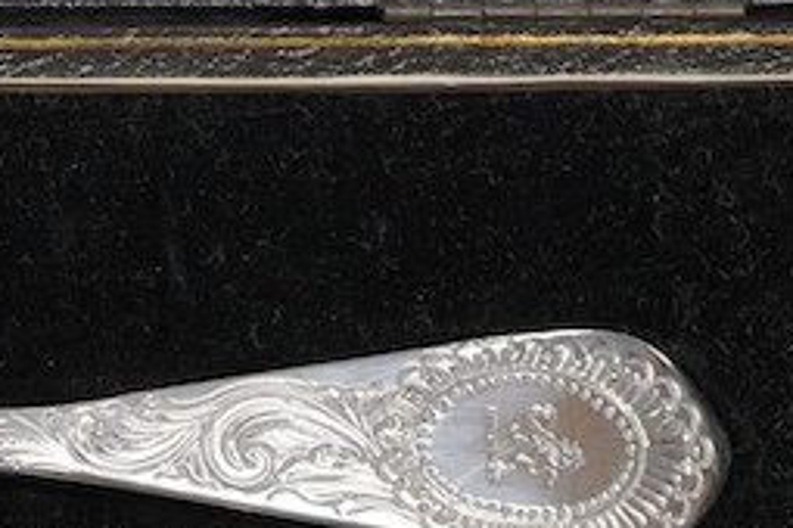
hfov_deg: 12.5
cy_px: 736
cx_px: -230
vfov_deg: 8.5
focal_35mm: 159
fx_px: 3502
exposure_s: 1/125
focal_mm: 30
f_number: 10
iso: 800
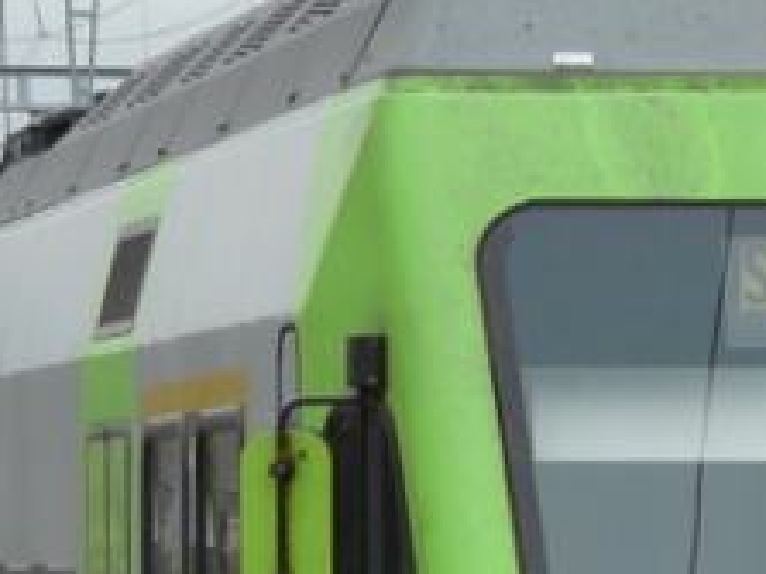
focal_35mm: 578
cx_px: 886
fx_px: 12783
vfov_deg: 2.6
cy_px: 708
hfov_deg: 3.4
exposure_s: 1/200
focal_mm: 21.1
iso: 100
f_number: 4
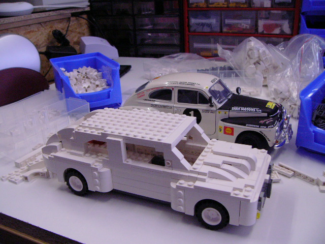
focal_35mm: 36
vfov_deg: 39.7
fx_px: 338
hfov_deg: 51.4
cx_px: 162
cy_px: 122
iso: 200
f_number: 2.8
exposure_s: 1/50
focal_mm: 6
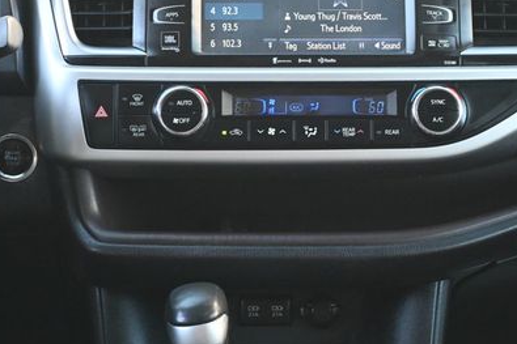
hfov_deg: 21.5
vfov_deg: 14.4
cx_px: 300
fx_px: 1361
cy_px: 106
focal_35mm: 95
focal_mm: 39
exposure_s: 1/125
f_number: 5.6
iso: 2500
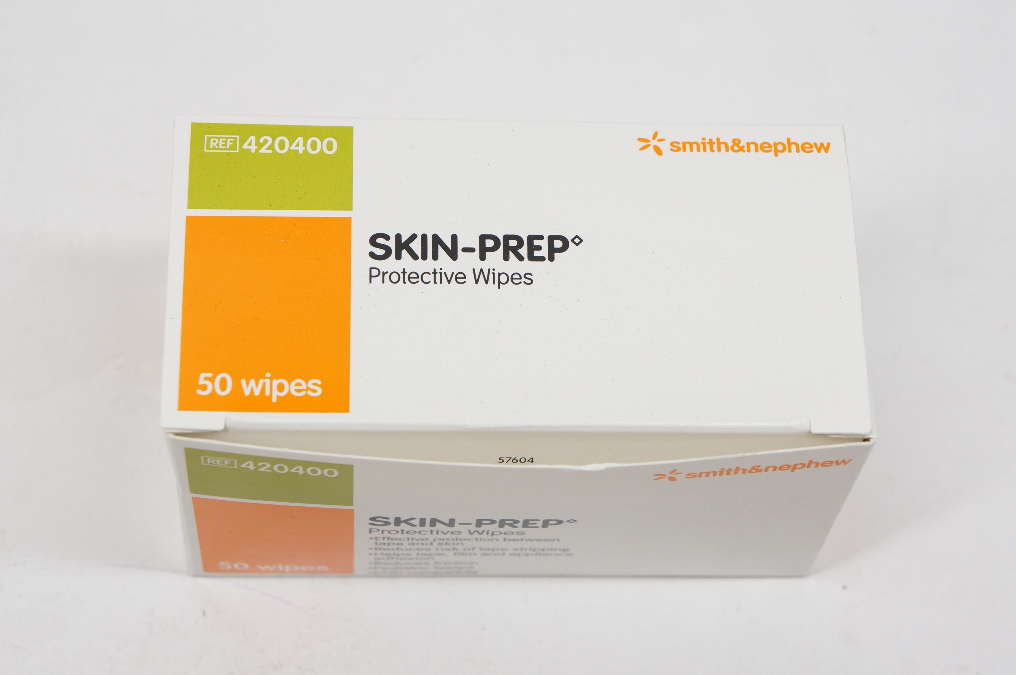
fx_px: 2241
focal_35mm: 80
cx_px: 508
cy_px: 338
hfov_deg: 25.5
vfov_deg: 17.1
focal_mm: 53
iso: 800
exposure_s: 1/125
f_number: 7.1
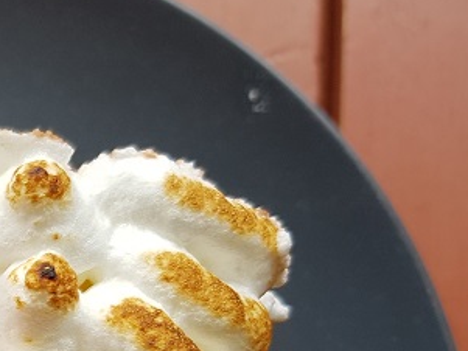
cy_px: 394
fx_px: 933
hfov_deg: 25.1
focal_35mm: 69
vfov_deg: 20.3
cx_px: -106
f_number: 1.7
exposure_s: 1/123
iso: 40
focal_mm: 4.2
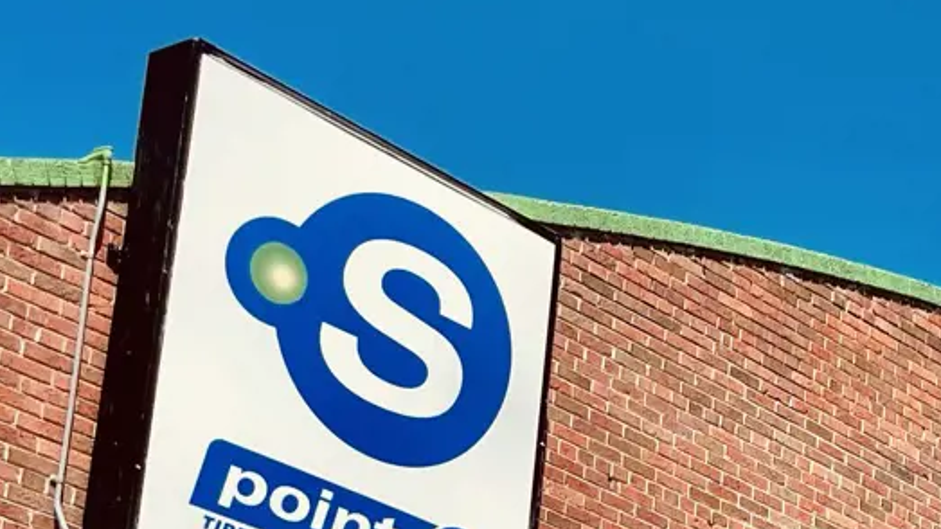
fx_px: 2769
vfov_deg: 10.4
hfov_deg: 17.2
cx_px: 1461
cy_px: 883
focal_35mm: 111
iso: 32
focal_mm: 4.2
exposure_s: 1/3401
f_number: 1.6
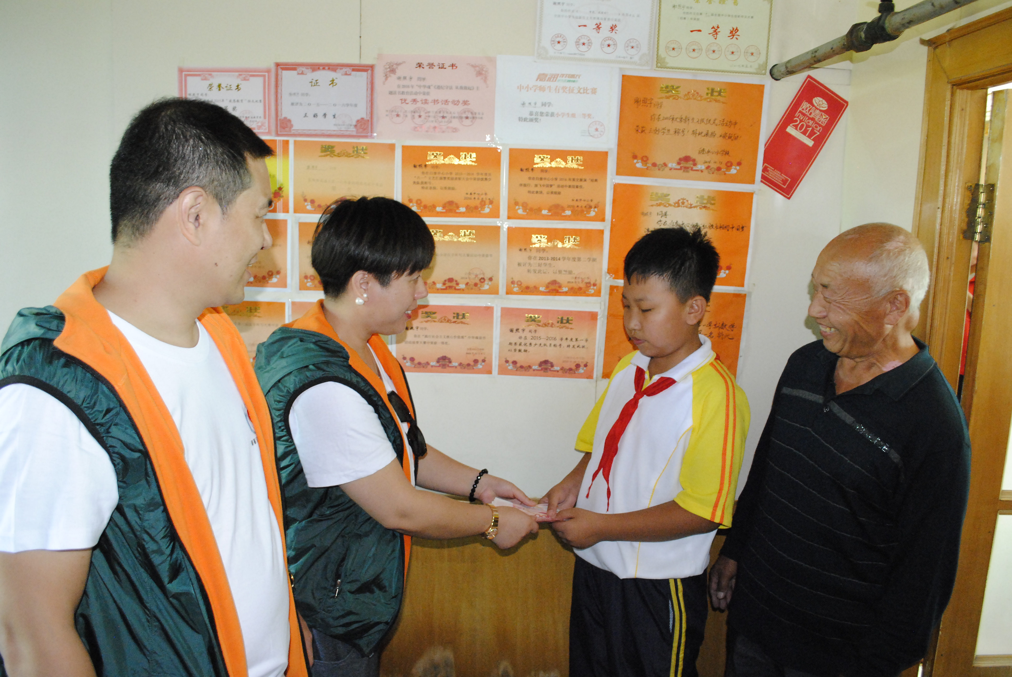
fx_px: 760
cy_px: 338
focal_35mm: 27
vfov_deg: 48.0
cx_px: 506
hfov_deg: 67.3
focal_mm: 18
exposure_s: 1/60
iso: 1600
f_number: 5.6
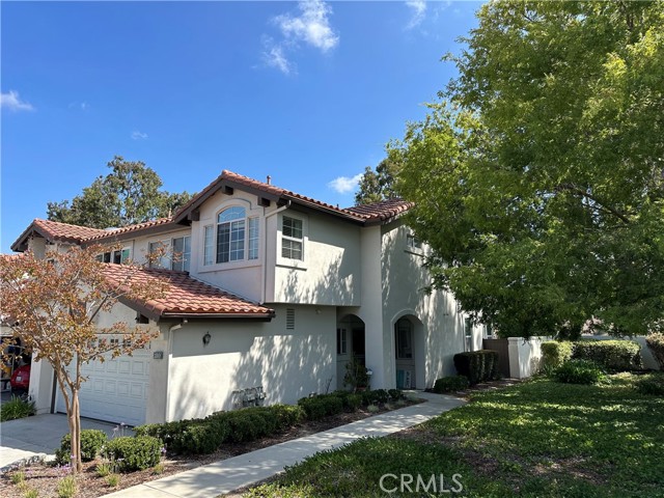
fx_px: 460
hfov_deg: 71.6
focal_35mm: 24
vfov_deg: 56.8
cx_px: 332
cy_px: 249
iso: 80
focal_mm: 6.86
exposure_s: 1/2469
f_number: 1.78
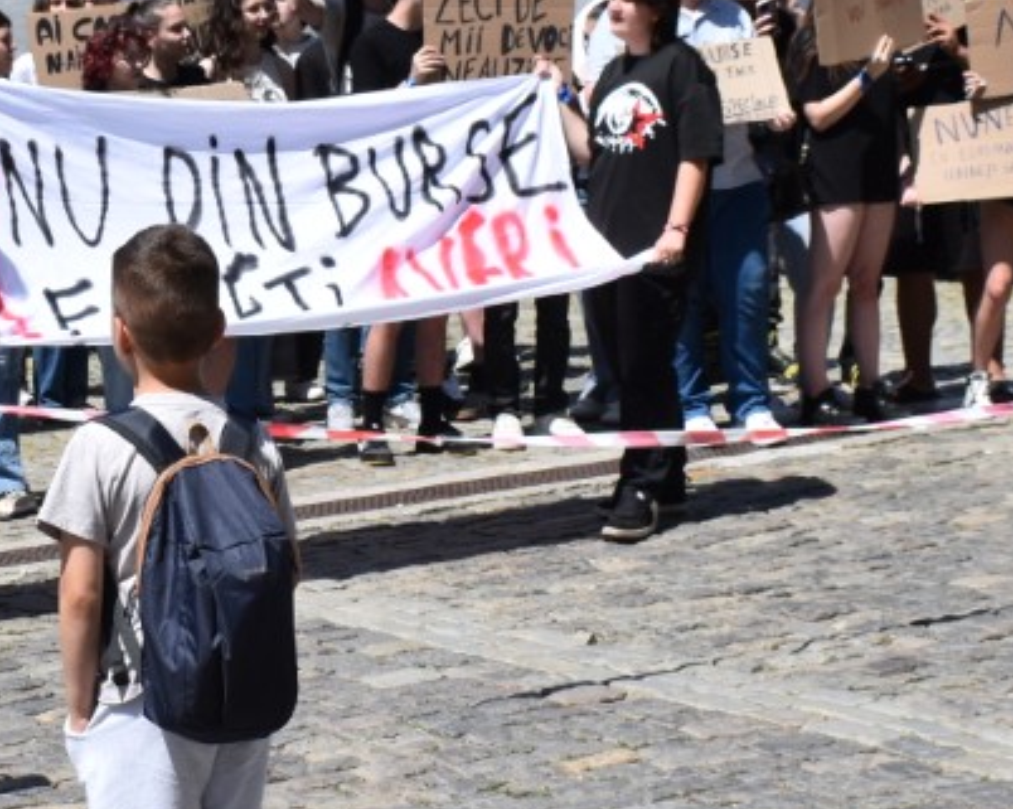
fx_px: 3385
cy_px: 562
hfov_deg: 16.8
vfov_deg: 13.6
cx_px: 134
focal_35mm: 113
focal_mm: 28
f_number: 10
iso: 200
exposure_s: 1/400
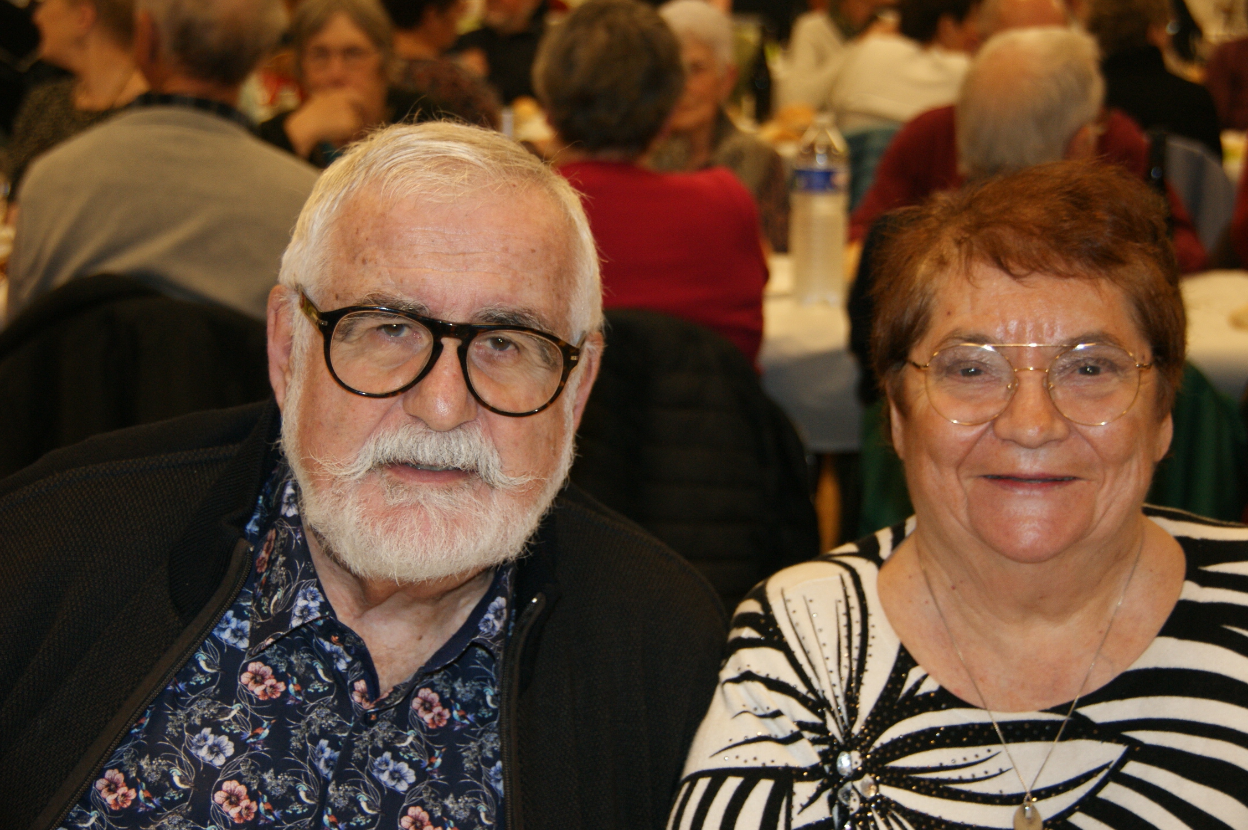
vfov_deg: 19.8
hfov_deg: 29.5
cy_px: 413
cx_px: 627
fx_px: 2372
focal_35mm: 69
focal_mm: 45
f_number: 5
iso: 400
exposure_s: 1/80
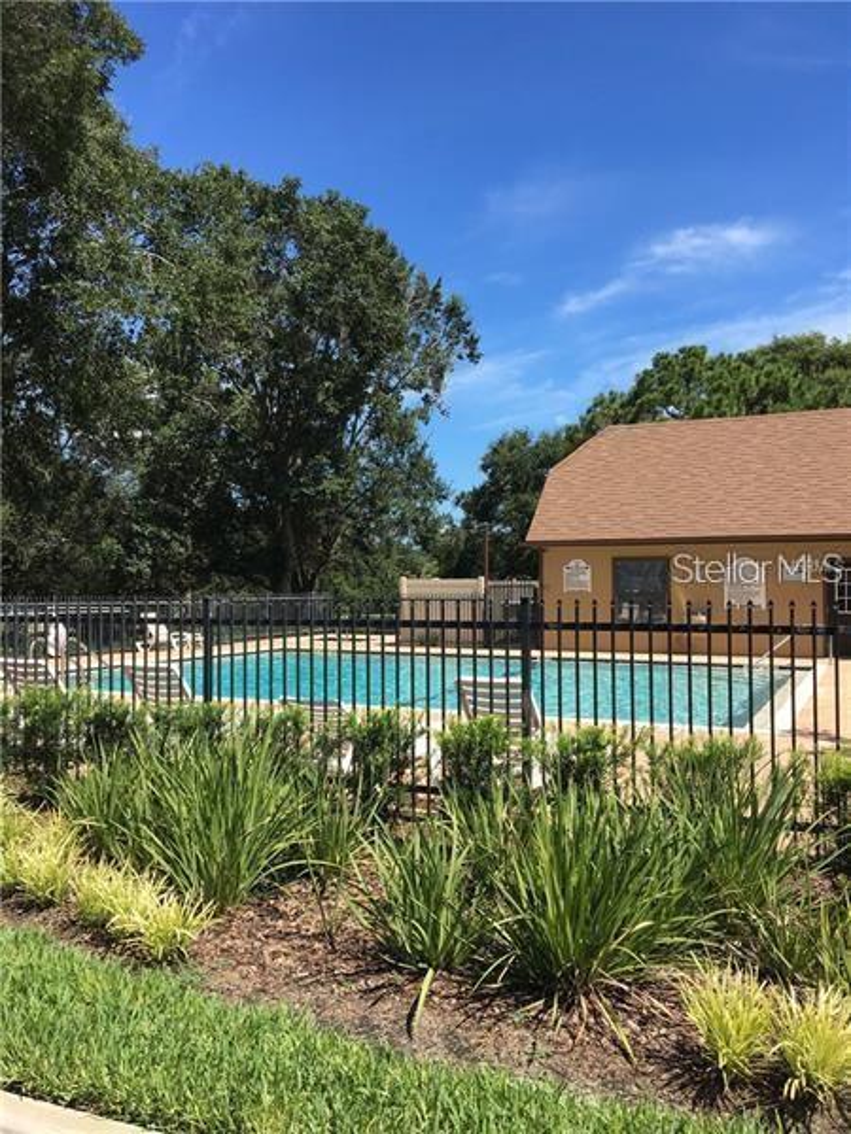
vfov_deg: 61.7
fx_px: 951
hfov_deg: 48.2
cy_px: 567
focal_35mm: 29
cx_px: 426
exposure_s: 1/1148
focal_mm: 4.15
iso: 25
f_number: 2.2
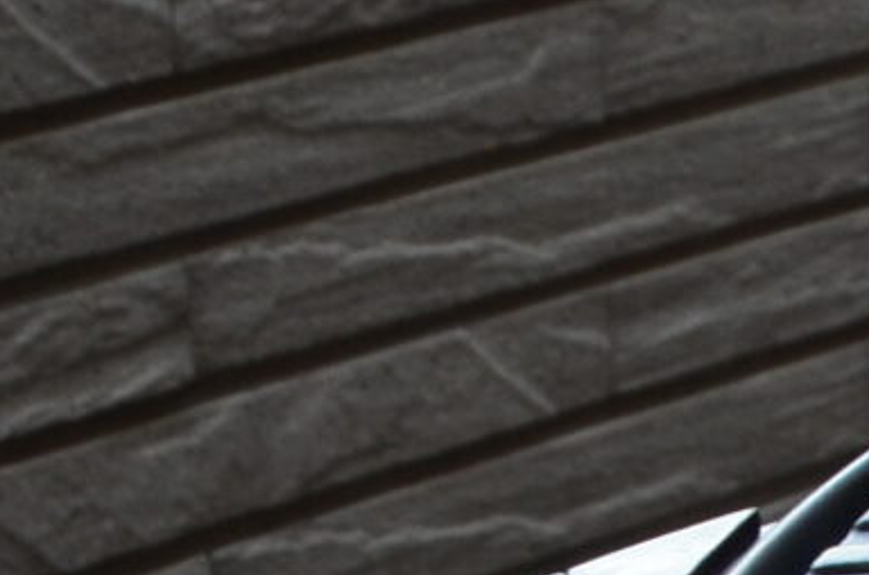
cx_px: 2548
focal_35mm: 180
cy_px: 616
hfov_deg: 9.3
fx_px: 4334
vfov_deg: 7.5
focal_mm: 18
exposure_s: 1/10
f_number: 6.3
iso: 400
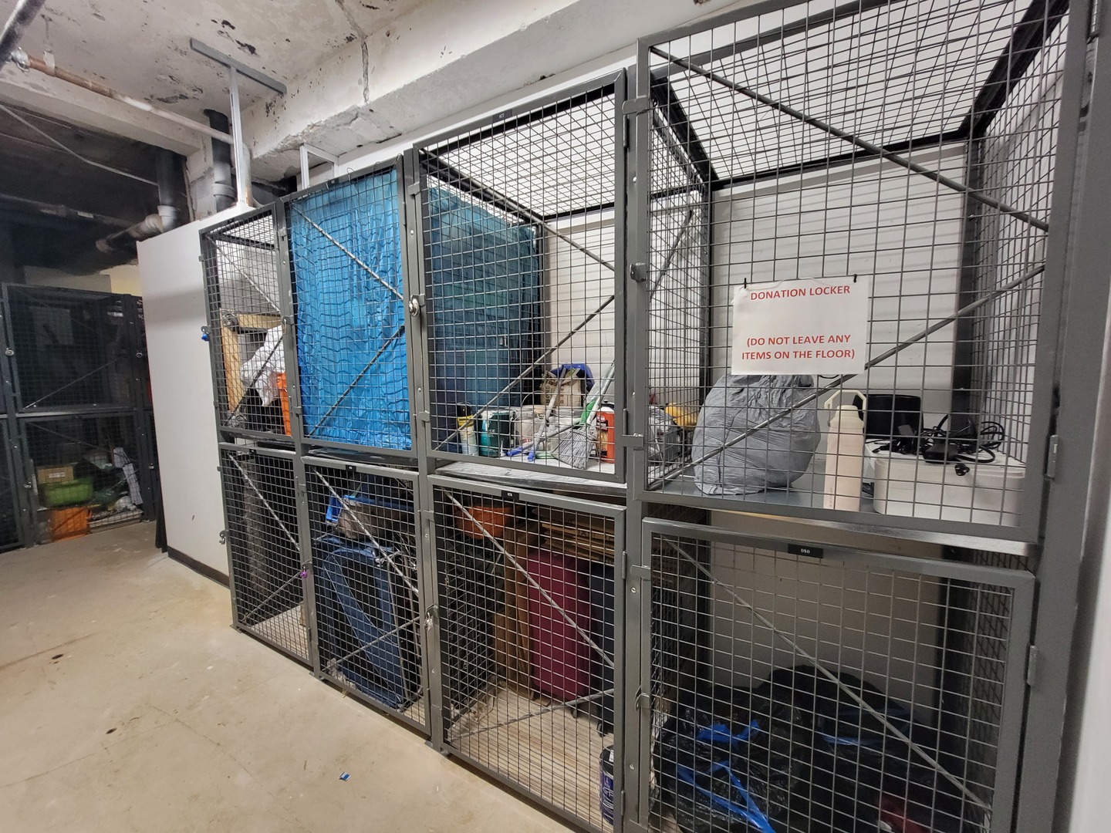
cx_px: 556
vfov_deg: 89.9
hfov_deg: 106.2
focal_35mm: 13
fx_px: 417
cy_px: 416
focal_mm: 2.2
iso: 640
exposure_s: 1/30
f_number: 2.2
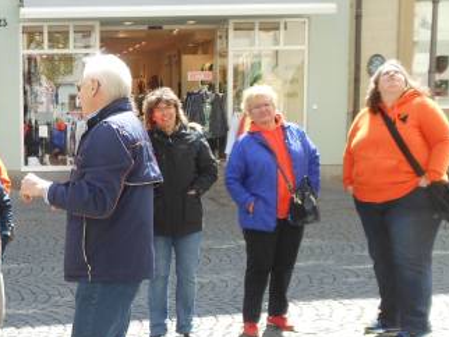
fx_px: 935
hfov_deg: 25.8
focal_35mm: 72
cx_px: 8
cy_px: 214
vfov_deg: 20.4
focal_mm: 5.2
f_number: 3.3
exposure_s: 1/200
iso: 80
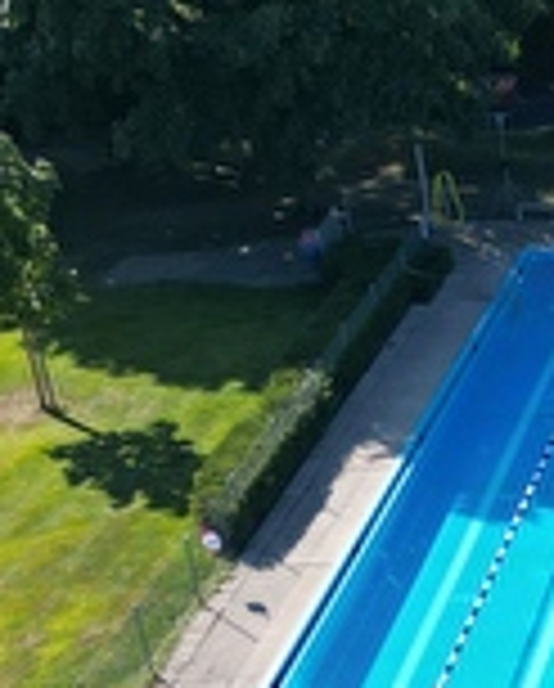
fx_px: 2370
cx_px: 1027
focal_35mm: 116
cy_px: 1120
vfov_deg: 15.0
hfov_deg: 12.1
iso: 130
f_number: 1.7
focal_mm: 6.72
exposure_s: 1/2000
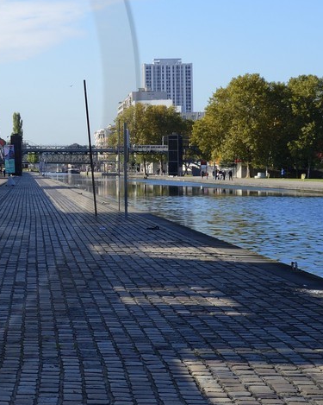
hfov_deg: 12.7
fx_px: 1339
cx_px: -220
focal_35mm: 112
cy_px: 99
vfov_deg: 17.1
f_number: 8
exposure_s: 1/320
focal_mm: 35
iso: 200
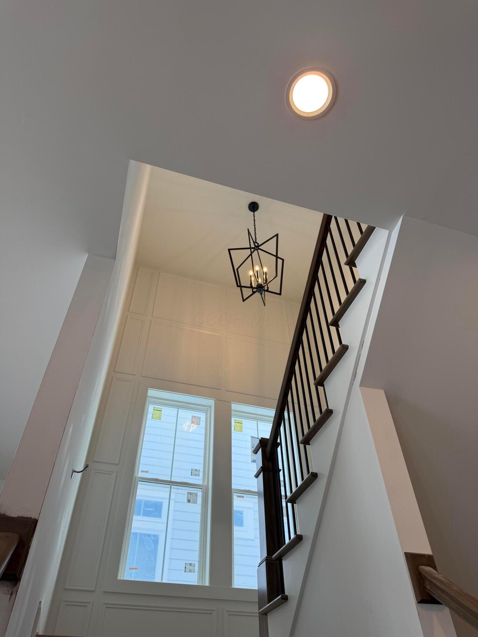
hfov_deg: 56.8
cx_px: 239
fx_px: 442
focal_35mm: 24
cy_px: 318
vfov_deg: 71.6
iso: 80
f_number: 1.78
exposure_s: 1/271
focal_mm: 6.76
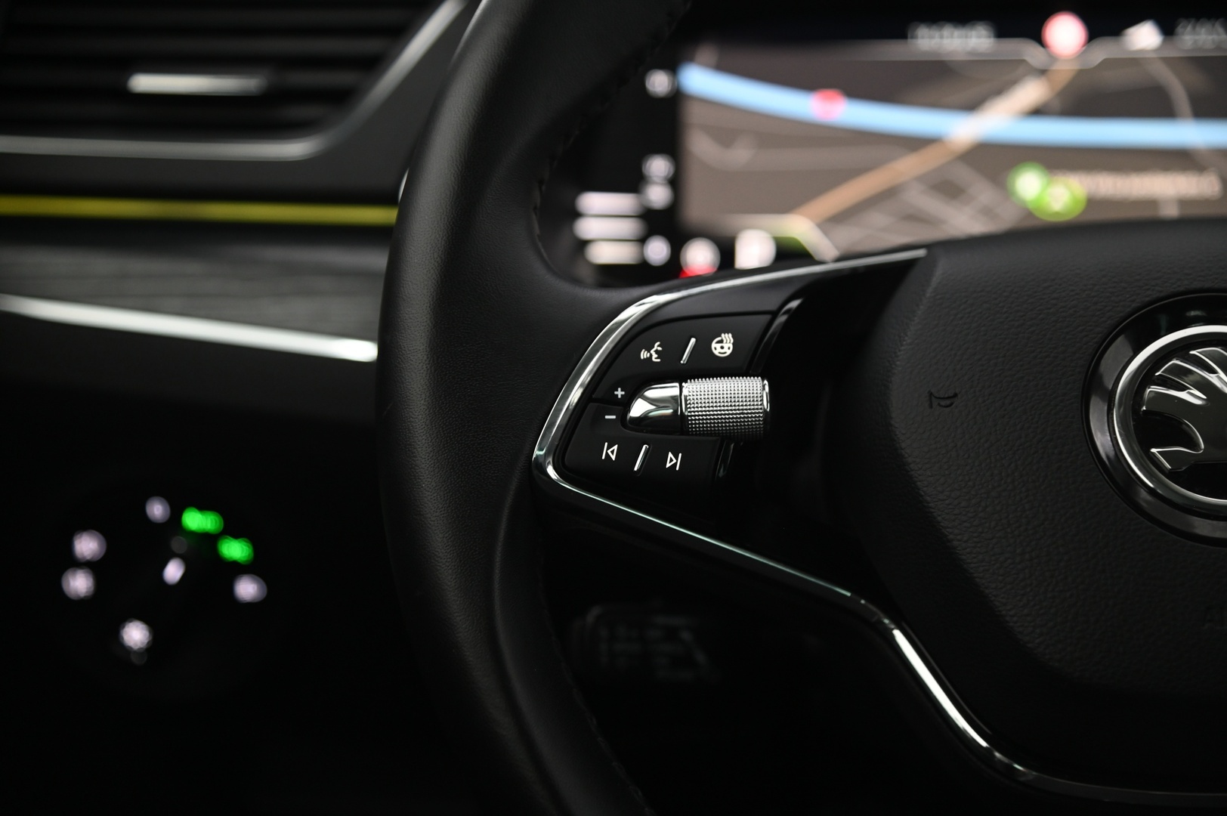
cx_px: 614
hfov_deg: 24.8
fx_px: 2792
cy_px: 408
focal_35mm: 82
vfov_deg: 16.6
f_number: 4.5
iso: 2000
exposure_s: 1/20
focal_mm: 82
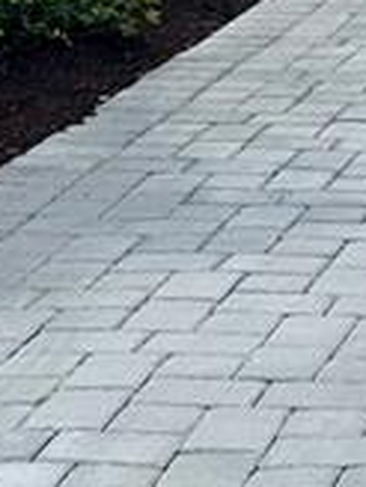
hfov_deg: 7.2
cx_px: 937
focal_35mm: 190
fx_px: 2679
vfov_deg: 9.1
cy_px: -772
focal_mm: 5.7
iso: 50
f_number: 1.5
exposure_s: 1/4444
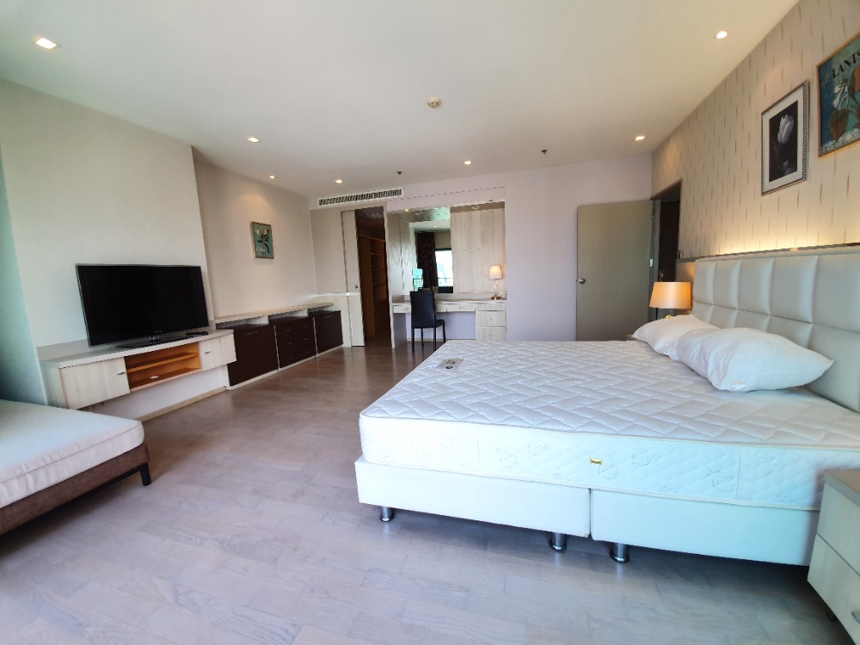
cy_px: 322
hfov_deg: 106.2
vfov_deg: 89.9
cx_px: 430
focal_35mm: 13
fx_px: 323
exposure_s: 1/100
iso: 64
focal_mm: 1.8
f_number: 2.2
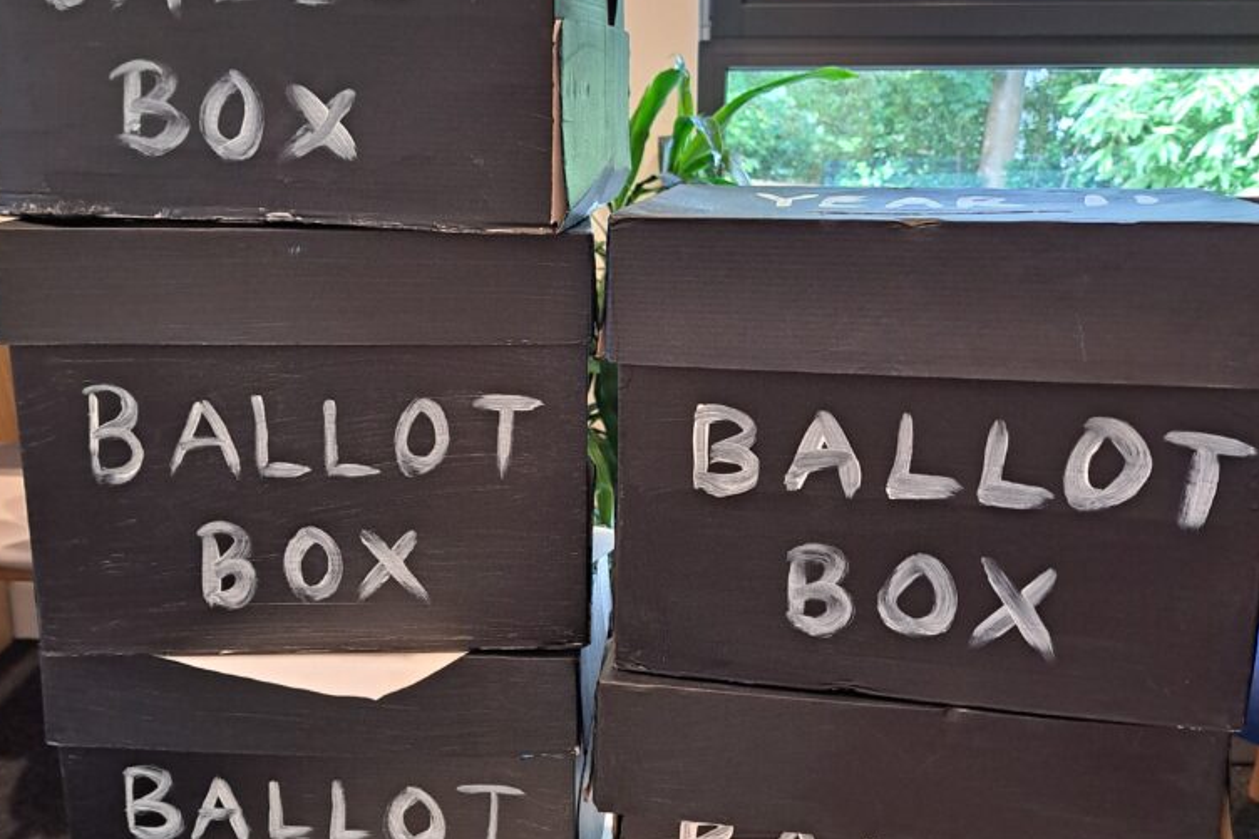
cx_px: 618
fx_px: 1189
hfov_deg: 55.8
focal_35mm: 34
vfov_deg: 38.9
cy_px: 429
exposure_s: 1/50
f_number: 1.8
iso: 160
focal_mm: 5.23
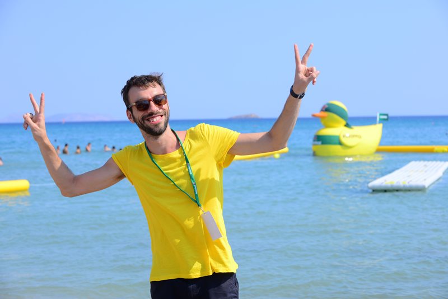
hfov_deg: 28.8
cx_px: 224
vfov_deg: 19.5
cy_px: 150
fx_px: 871
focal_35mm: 70
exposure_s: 1/800
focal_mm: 70
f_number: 7.1
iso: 200
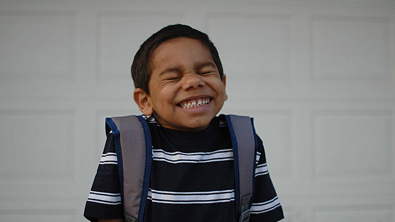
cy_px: 132
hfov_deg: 37.5
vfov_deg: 21.6
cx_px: 198
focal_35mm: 56
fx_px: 581
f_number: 1.8
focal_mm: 35
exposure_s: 1/1600
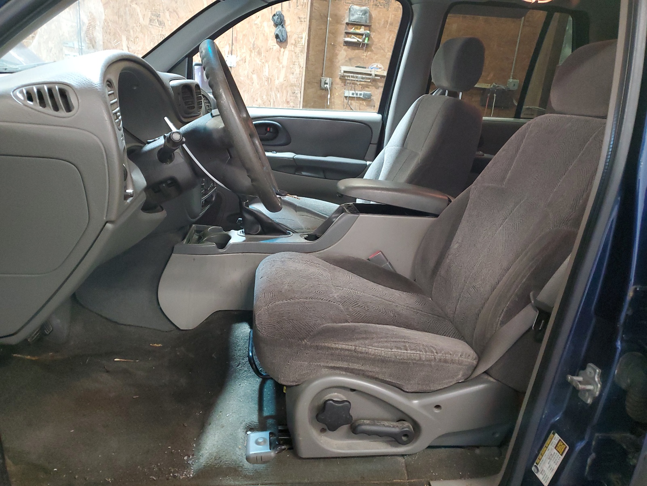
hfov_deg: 67.3
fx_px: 486
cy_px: 243
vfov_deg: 53.1
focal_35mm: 26
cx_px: 324
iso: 296
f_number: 1.5
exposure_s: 1/24
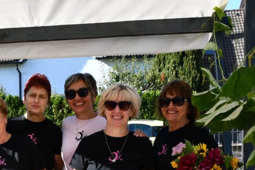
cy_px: 151
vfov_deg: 17.9
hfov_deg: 25.9
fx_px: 531
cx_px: 16
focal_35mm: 75
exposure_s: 1/250
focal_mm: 26
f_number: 8
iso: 200
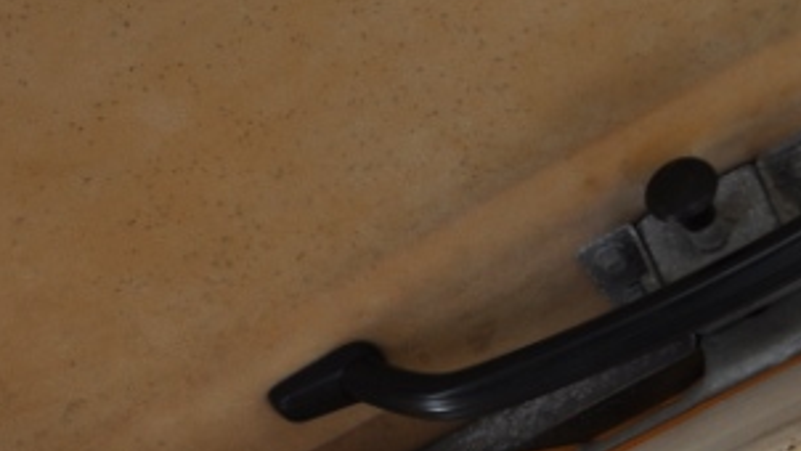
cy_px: 626
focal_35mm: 117
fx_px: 2485
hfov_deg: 17.5
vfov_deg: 10.1
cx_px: -154
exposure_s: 1/125
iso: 200
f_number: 5.6
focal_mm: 22
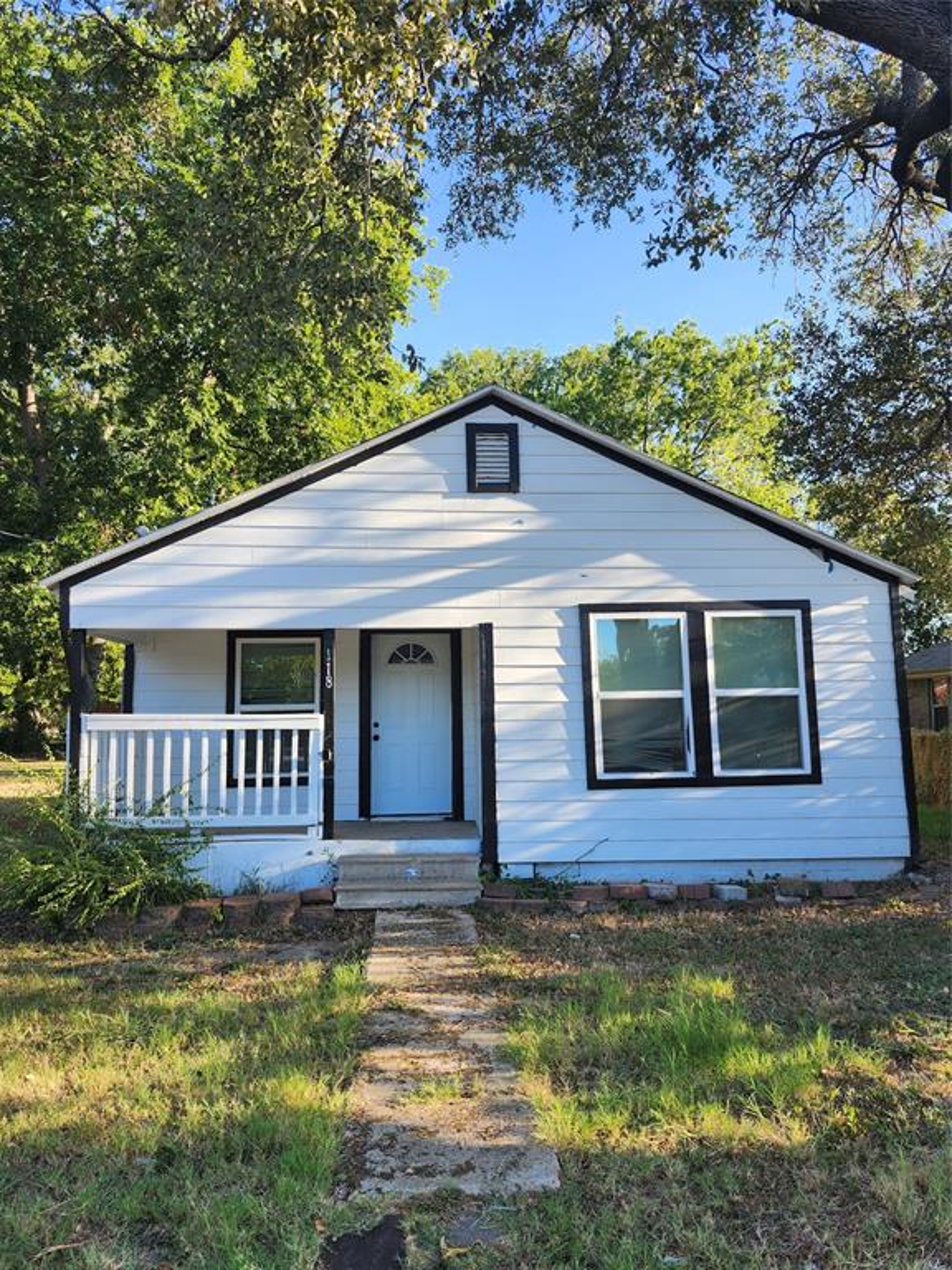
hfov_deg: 58.9
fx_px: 843
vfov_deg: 73.9
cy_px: 635
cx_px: 476
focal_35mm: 23
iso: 25
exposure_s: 1/324
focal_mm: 5.54
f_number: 1.8
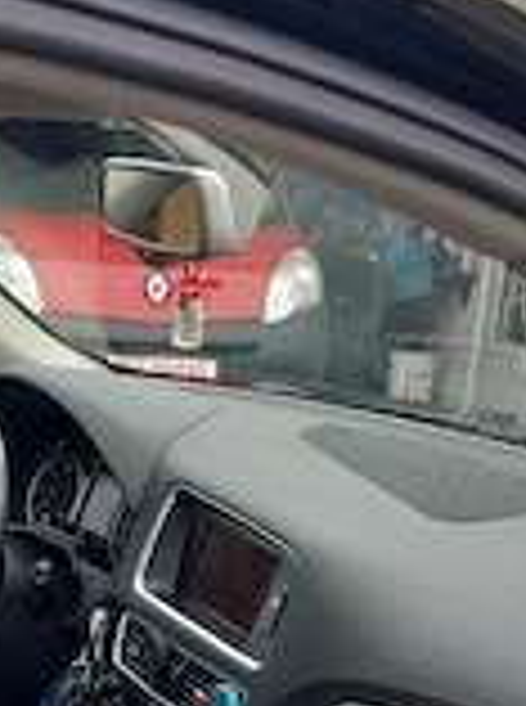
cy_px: 657
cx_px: 207
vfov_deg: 27.1
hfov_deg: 21.2
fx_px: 1404
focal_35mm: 69
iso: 32
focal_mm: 4
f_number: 1.8
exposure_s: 1/50
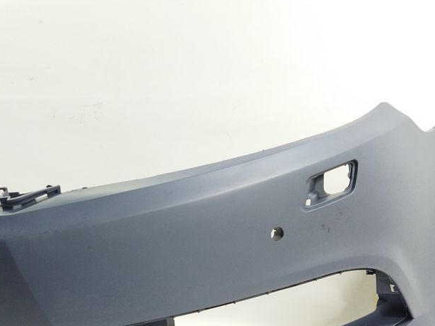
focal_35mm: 53
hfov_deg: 36.0
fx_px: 666
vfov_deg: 26.9
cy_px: 265
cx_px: 169
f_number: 1.79
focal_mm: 4.71
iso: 157
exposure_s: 1/100
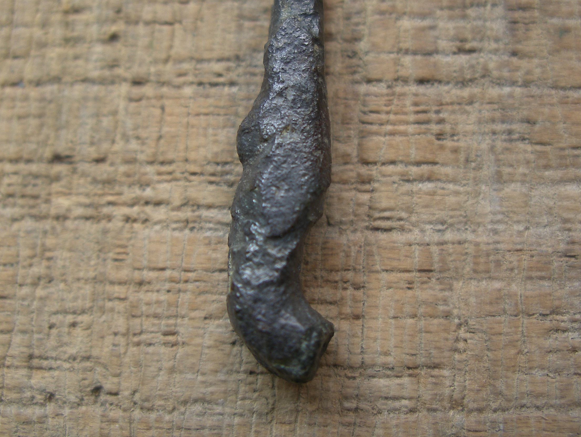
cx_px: 279
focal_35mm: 51
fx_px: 857
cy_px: 178
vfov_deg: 28.5
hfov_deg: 37.5
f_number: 2.8
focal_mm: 7.8
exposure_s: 1/50
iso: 80
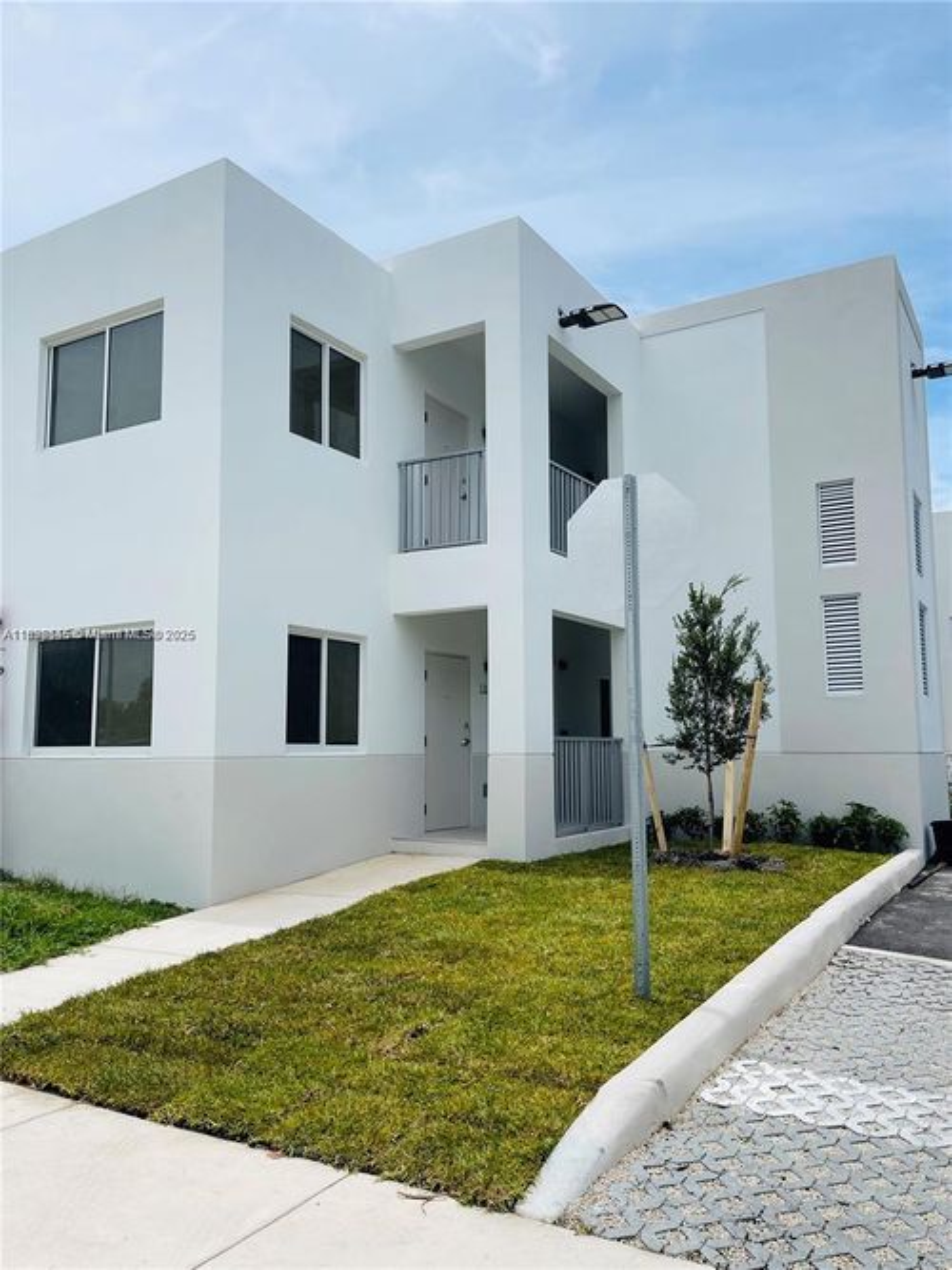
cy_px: 635
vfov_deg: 69.4
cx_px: 476
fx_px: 917
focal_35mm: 25
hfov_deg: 54.9
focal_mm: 5.1
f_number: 1.6
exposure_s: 1/6250
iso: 32
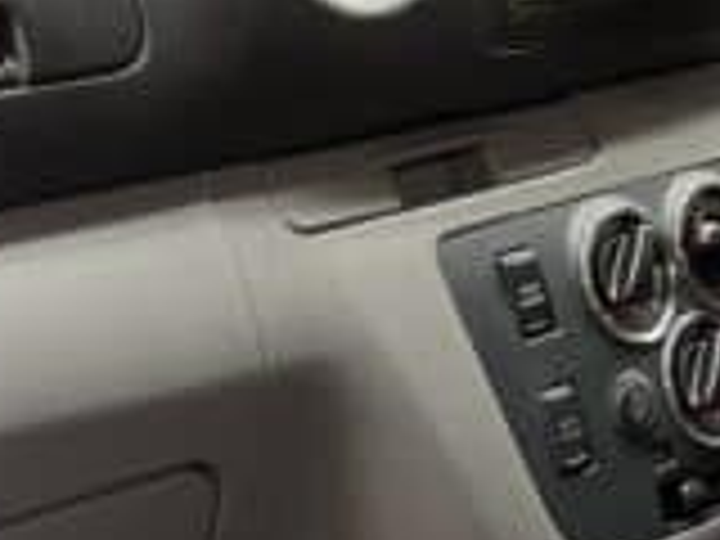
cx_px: 508
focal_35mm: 120
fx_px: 2496
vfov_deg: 12.3
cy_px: 45
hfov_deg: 16.4
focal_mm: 6.76
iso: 125
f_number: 1.78
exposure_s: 1/50
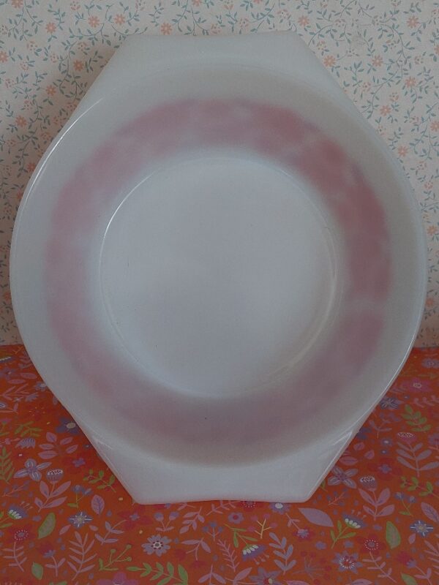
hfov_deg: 56.8
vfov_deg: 71.6
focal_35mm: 24
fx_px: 406
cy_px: 292
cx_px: 220
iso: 320
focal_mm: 5.23
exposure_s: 1/50
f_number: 1.8
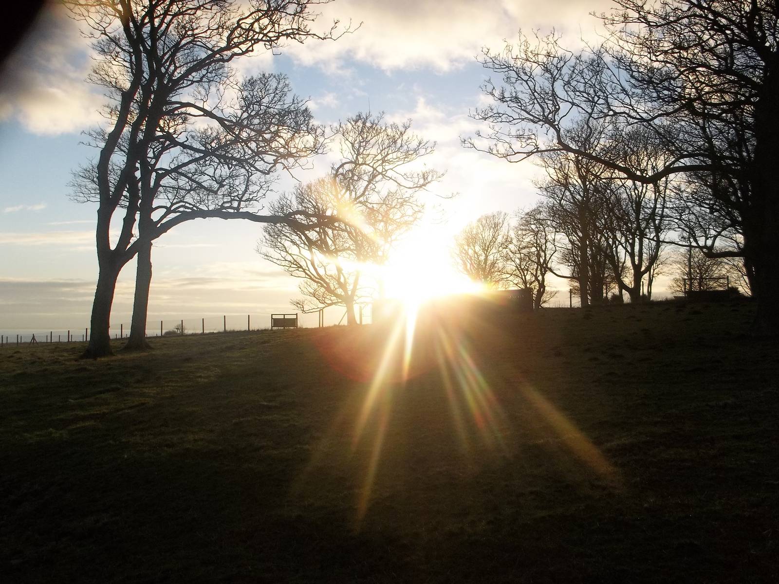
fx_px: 743
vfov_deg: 42.9
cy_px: 292
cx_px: 390
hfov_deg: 55.4
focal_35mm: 33
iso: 80
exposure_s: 1/1000
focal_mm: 5.9
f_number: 3.3
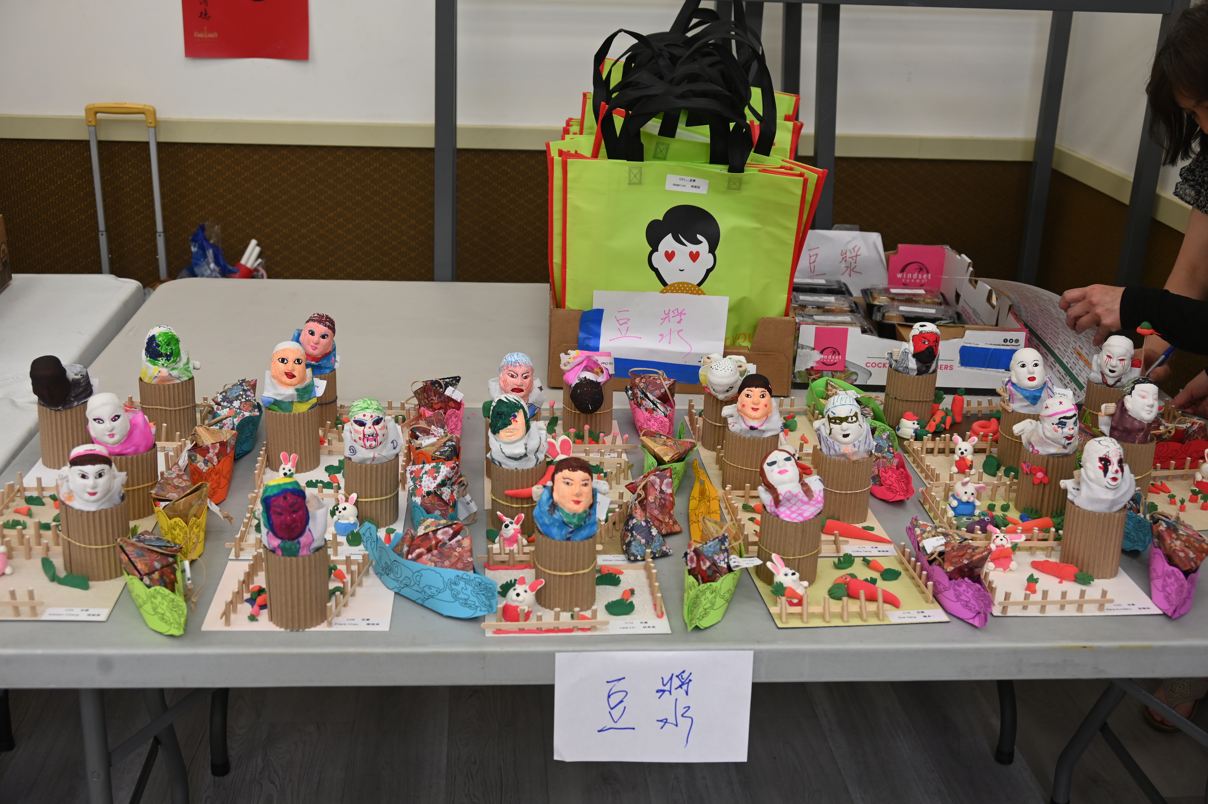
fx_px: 1375
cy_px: 402
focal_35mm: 41
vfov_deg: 32.6
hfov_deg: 47.4
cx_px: 604
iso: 500
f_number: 5
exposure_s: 1/125
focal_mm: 41
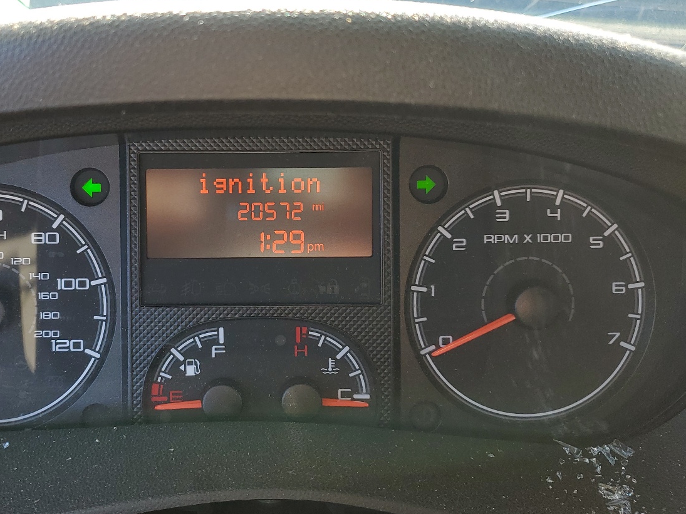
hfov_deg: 48.4
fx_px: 753
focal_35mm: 38
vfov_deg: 37.6
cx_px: 244
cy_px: 222
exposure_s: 1/172
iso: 50
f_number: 1.5
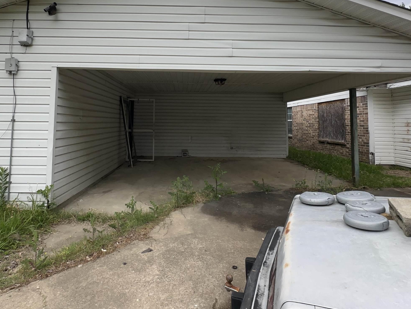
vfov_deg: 59.7
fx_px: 261
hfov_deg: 76.2
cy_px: 103
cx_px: 184
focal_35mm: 22
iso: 40
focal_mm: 2.22
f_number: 2.2
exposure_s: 1/917
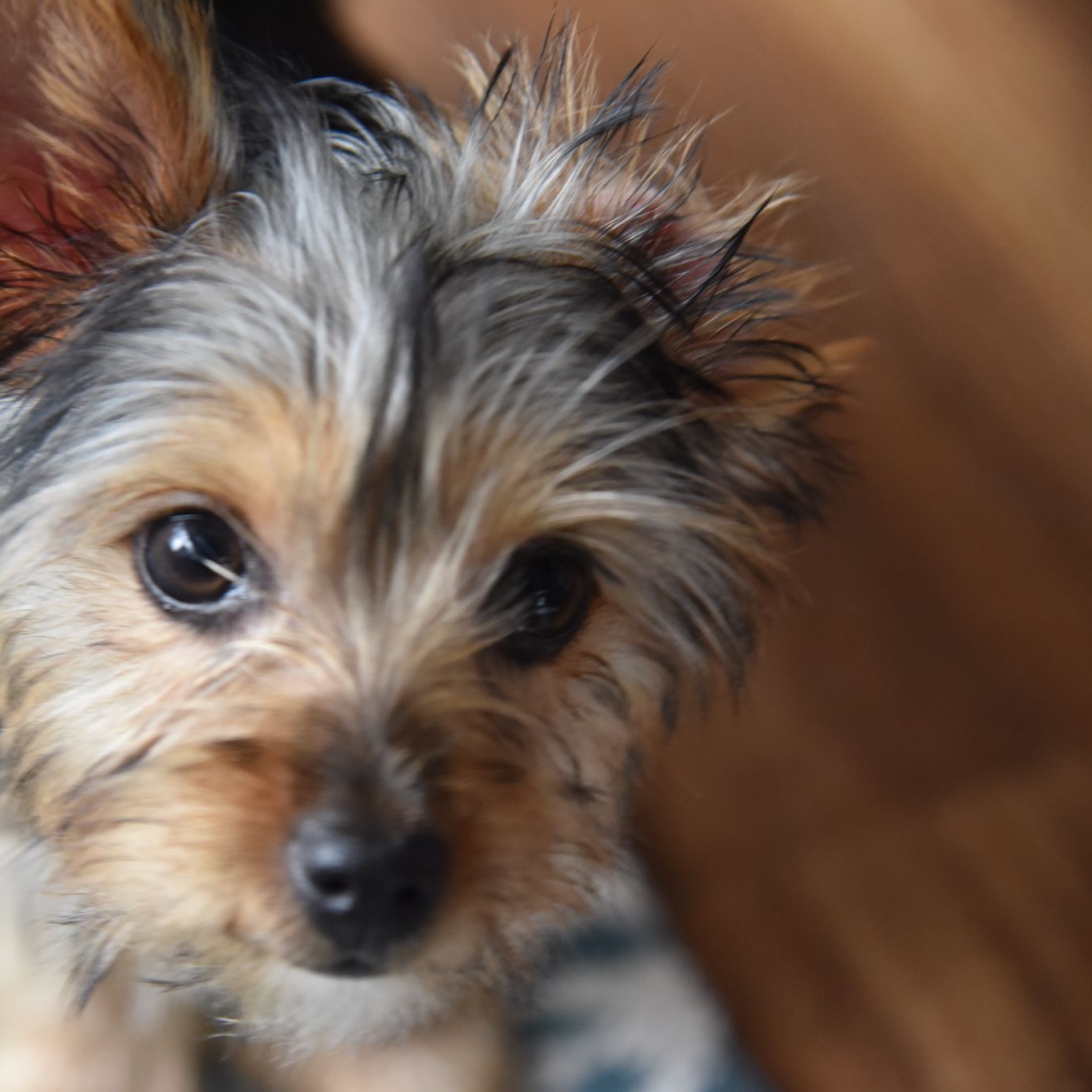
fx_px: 3926
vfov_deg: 15.8
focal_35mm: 110
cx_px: 278
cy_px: 545
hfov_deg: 15.8
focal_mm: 86
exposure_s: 1/100
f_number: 4.5
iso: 2800
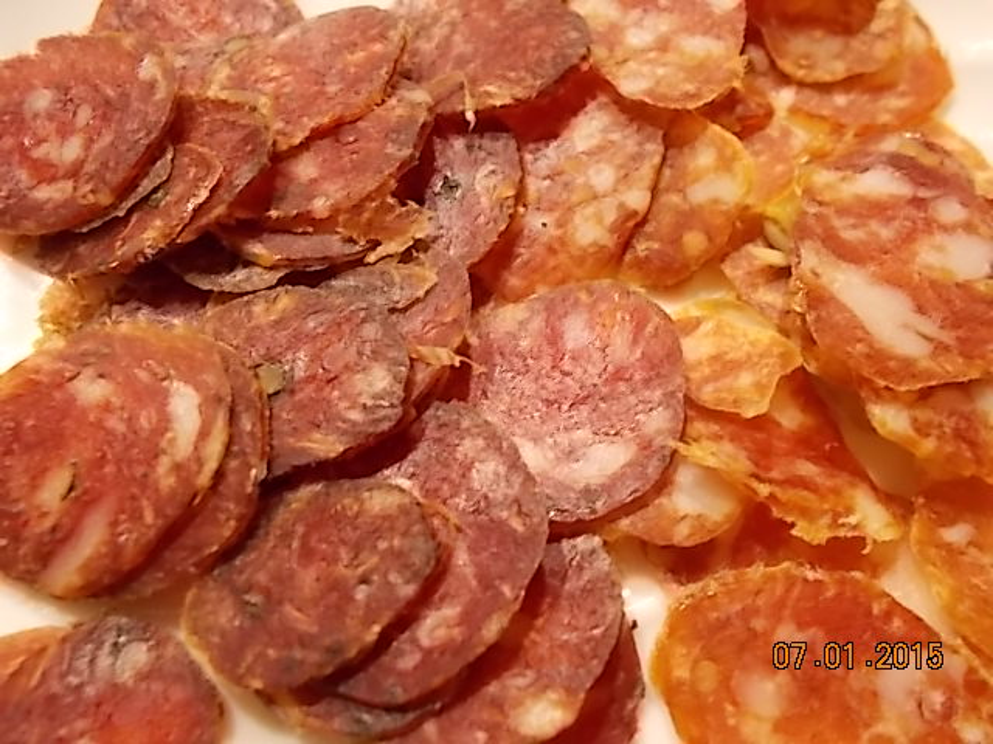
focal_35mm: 30
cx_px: 496
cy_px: 372
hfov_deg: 60.0
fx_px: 861
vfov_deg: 46.8
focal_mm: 5.3
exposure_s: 1/13
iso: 200
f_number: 3.4
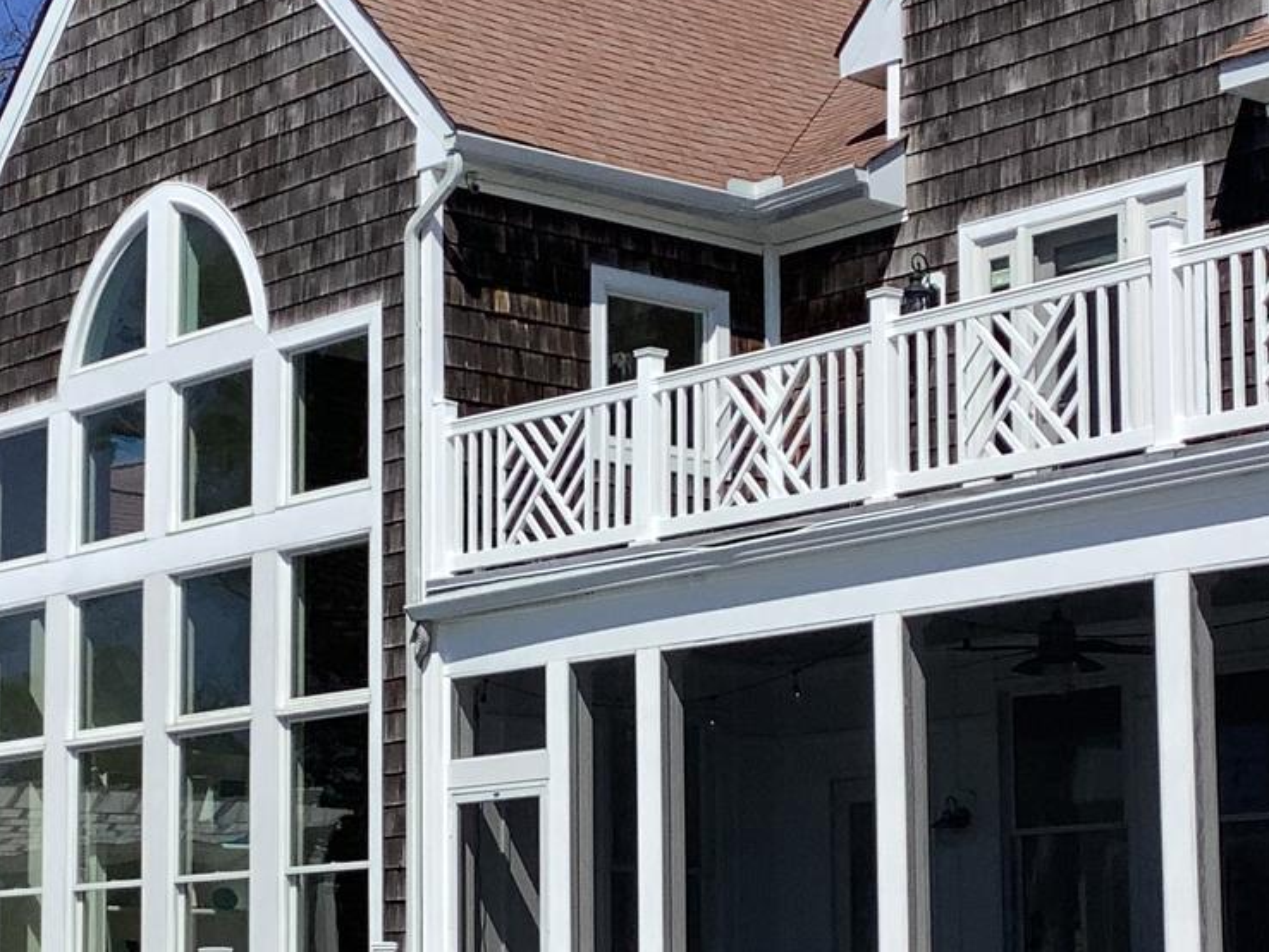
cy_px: 718
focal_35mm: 86
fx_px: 3154
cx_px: 536
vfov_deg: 17.1
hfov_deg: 22.7
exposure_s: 1/2632
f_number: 2.4
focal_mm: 3.3
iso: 25
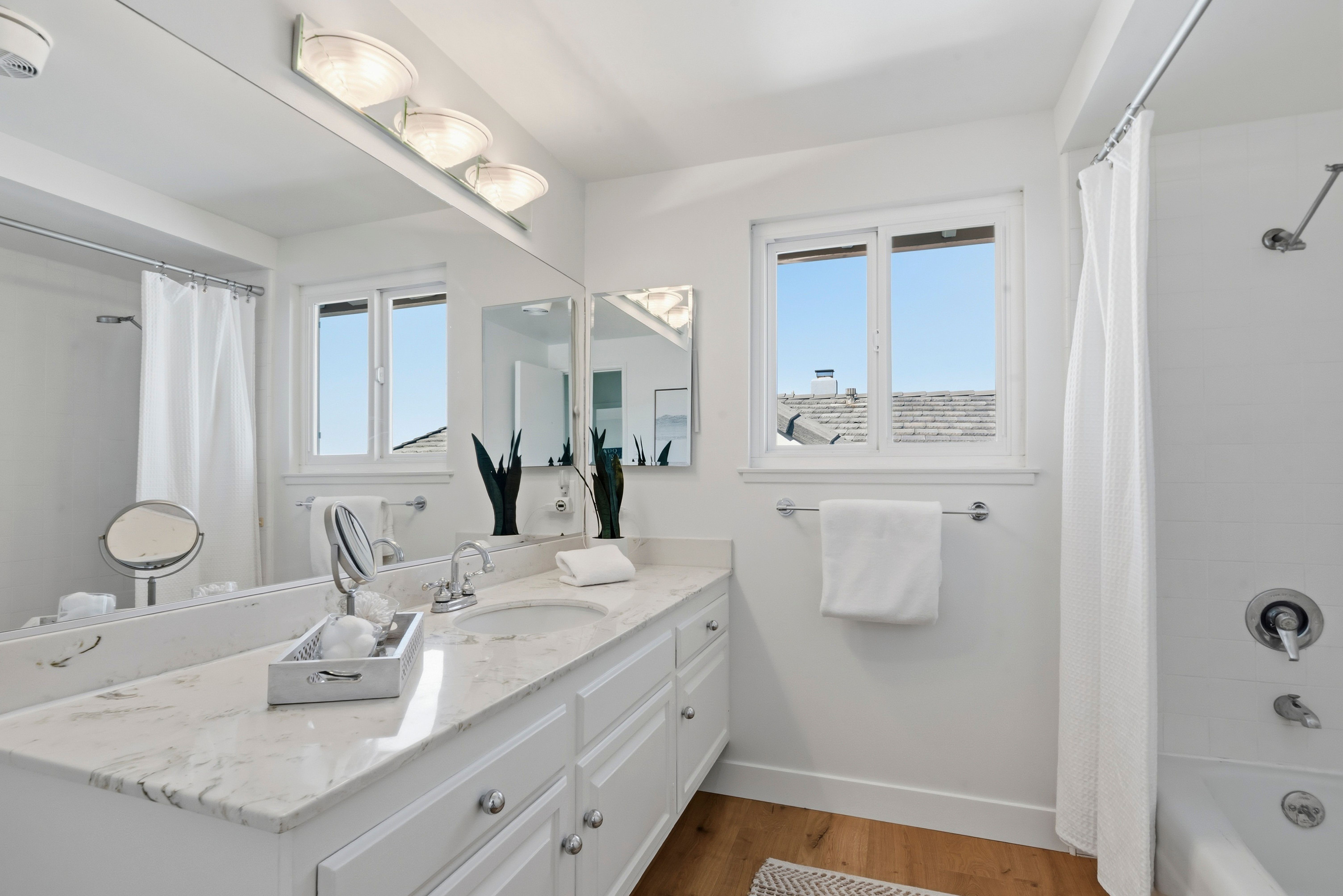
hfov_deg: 93.3
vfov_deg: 70.5
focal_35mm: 17
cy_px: 448
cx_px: 672
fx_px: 634
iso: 400
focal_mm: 17
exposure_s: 1/640
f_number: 11
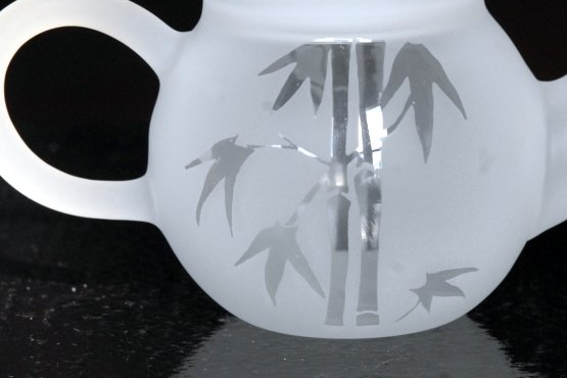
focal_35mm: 242
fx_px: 3808
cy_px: 114
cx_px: 369
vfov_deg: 5.7
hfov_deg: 8.5
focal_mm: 105
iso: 400
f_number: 13
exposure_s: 1/100
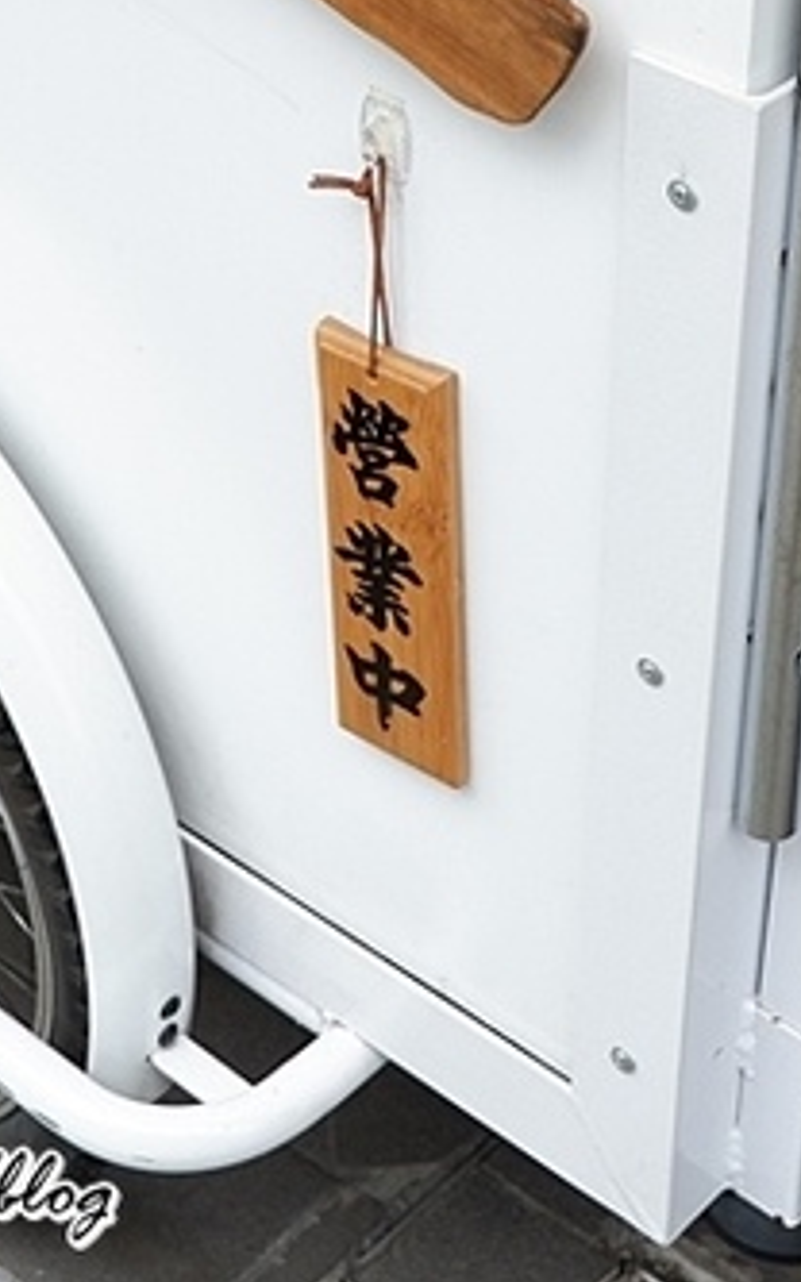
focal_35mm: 78
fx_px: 2726
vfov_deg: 25.9
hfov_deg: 16.7
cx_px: 424
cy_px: 204
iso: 200
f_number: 3.8
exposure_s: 1/90
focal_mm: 20.1
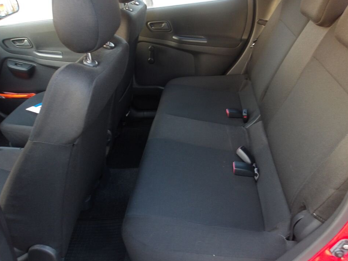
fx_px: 292
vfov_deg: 48.2
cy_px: 132
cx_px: 182
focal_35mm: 29
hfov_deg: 61.6
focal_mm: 4.9
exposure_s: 1/15
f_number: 3
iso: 262
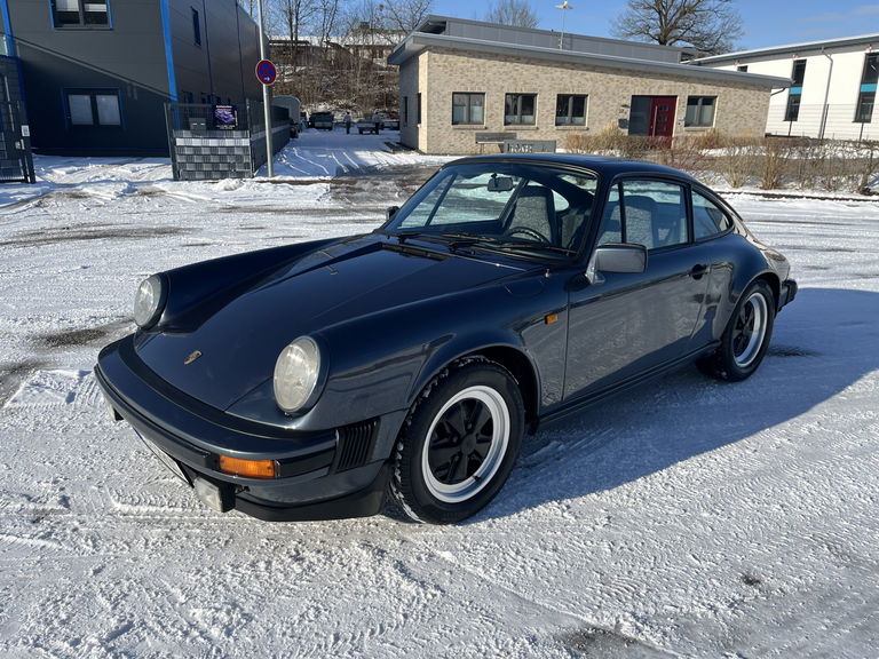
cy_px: 330
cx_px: 440
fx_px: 660
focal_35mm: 26
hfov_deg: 67.3
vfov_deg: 53.1
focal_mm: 5.1
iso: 50
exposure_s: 1/4016
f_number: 1.6
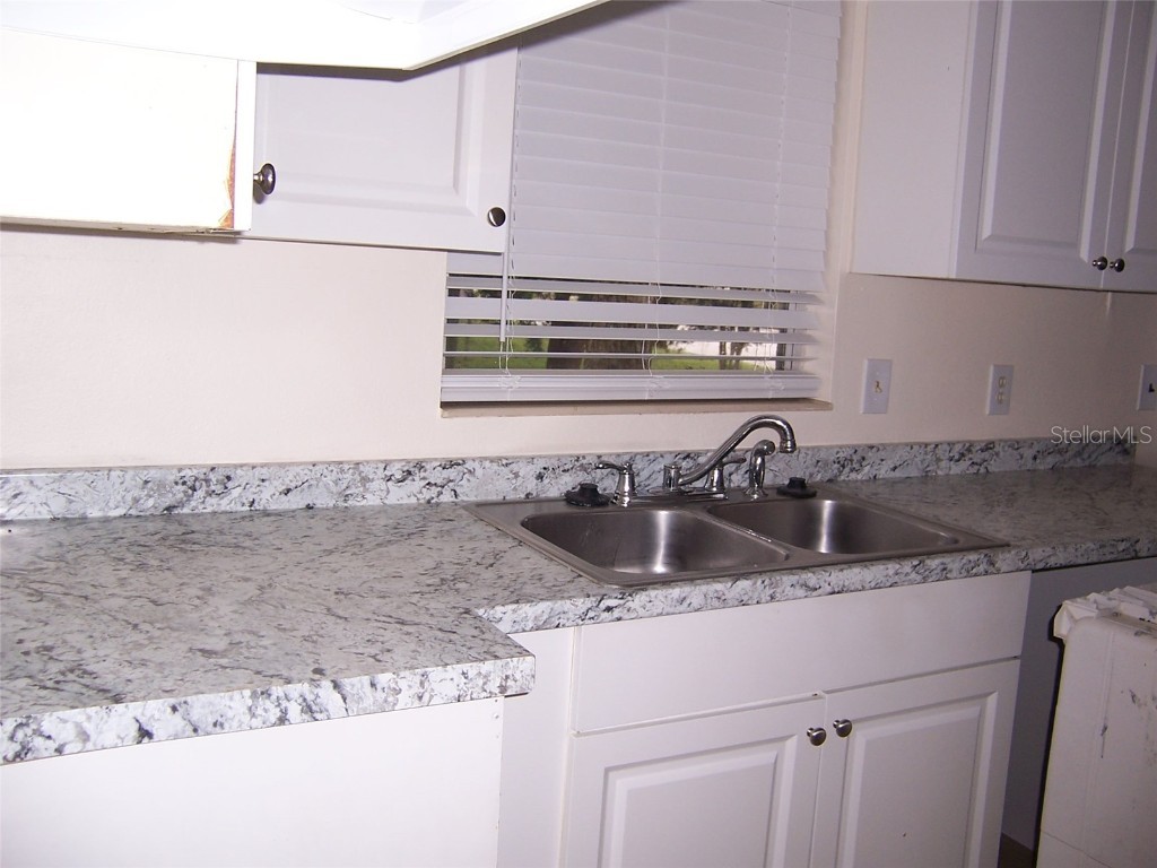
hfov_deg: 55.4
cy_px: 434
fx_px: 1103
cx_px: 578
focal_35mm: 33
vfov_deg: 42.9
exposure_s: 1/60
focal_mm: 5.5
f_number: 2.8
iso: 80
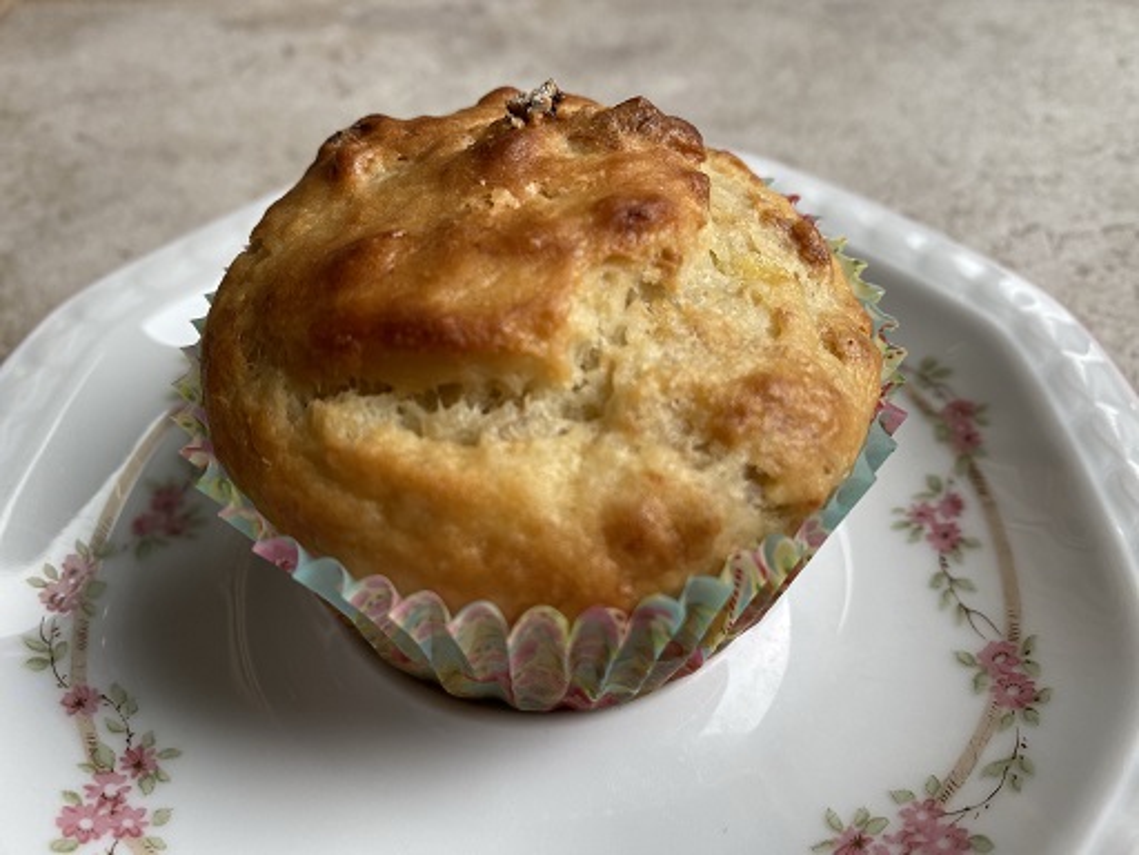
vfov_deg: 53.1
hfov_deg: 67.3
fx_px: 856
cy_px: 428
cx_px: 570
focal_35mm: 26
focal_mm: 4.25
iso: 40
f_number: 1.8
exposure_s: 1/121
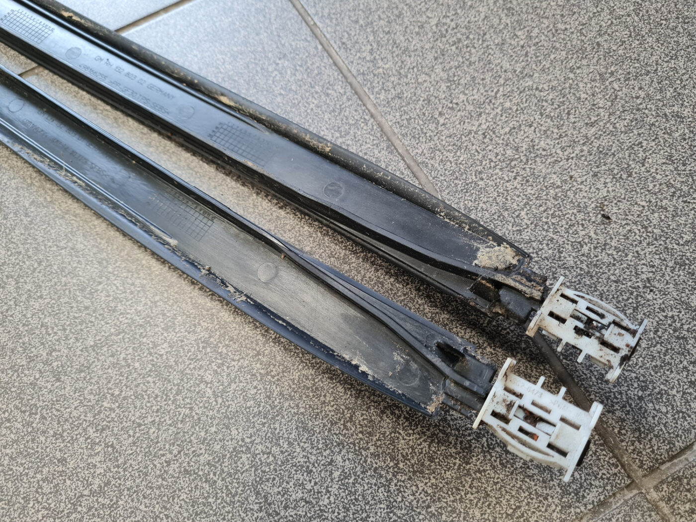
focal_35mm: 26
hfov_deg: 67.3
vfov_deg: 53.1
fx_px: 523
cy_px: 261
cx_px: 348
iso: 200
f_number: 1.8
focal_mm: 5.4
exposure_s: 1/50
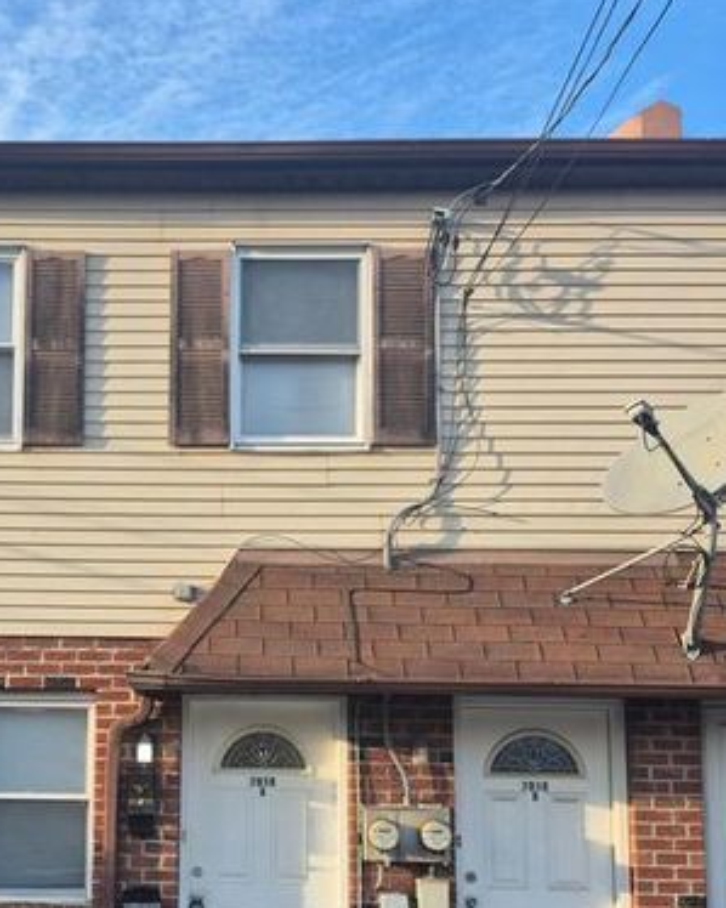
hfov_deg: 36.3
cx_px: 168
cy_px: 679
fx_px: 1075
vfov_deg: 44.3
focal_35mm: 40
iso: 25
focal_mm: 5.4
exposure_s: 1/331
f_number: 1.8
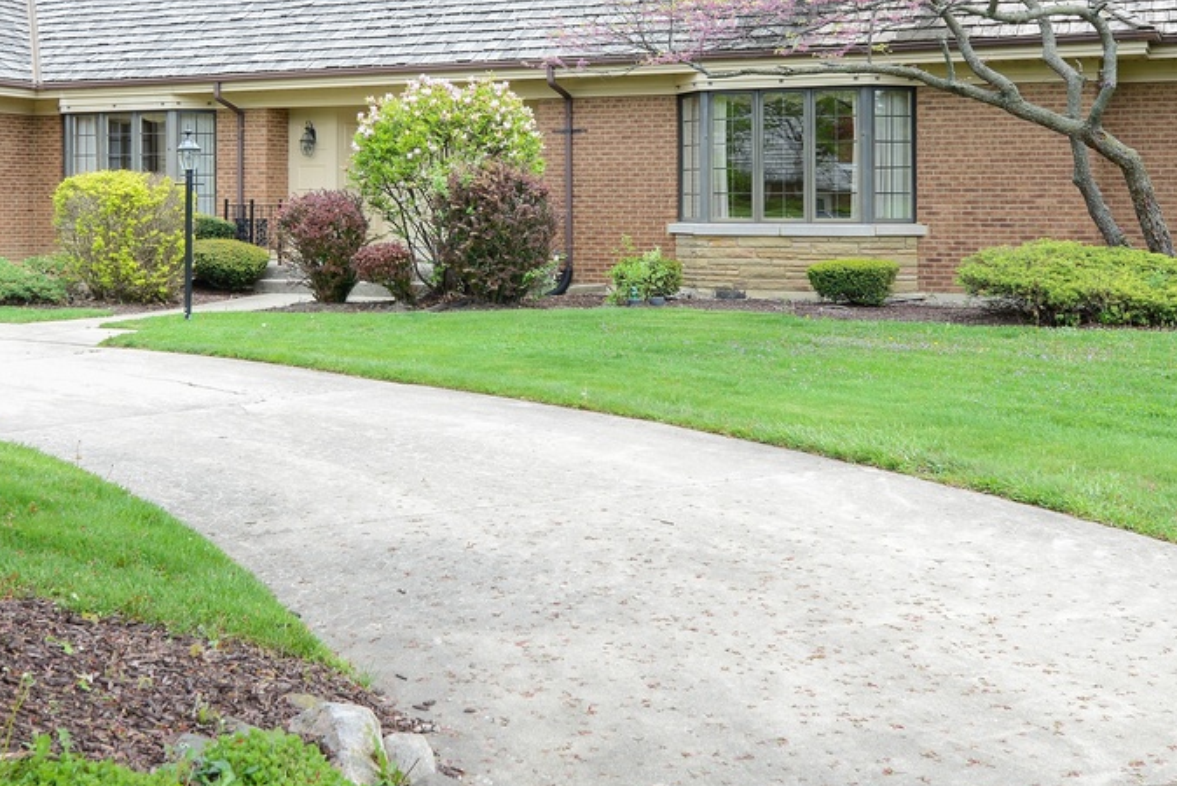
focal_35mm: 48
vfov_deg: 27.8
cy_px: 211
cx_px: 475
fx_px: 1570
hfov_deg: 40.9
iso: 200
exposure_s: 1/80
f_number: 8
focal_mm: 20
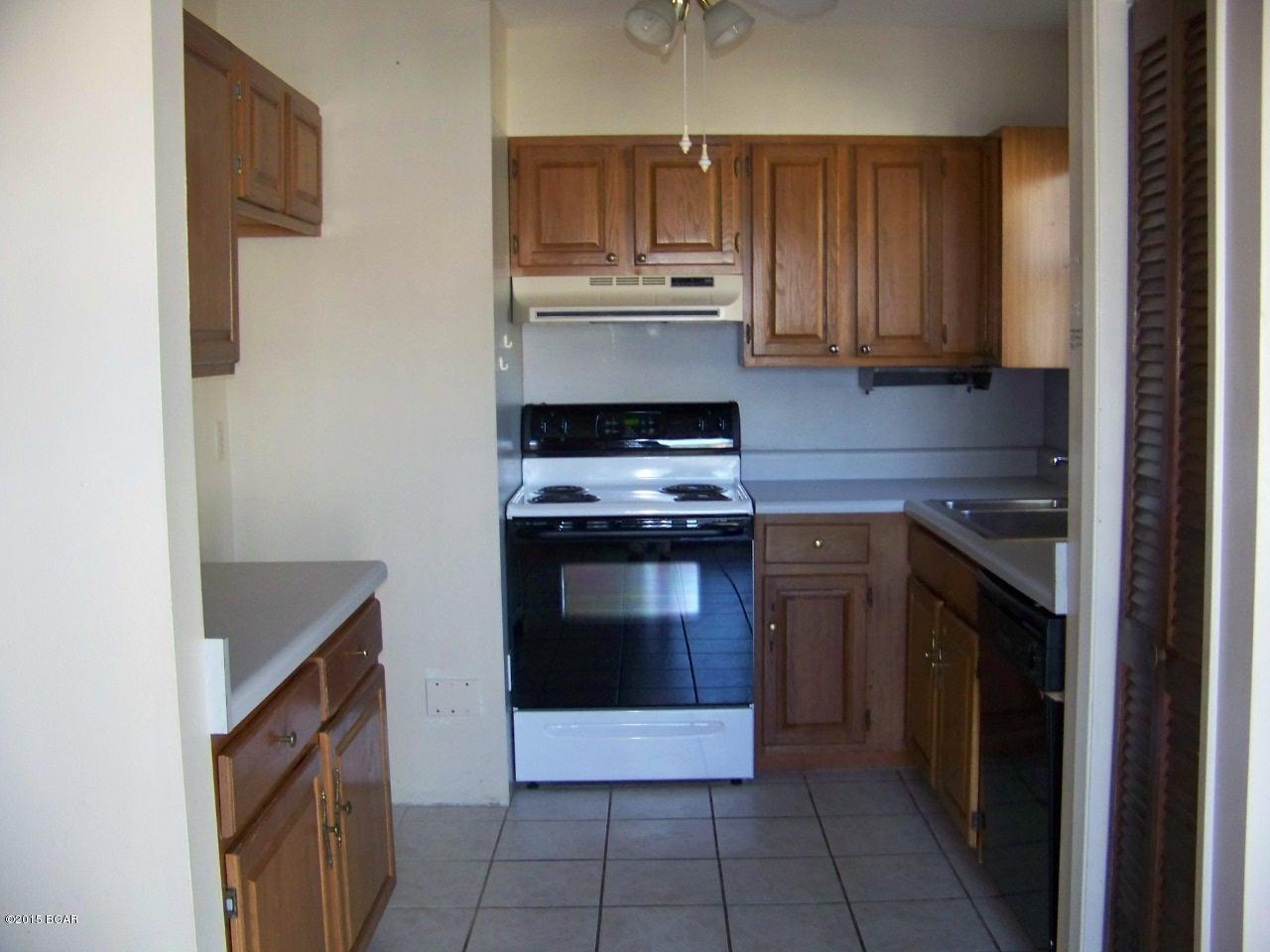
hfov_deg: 51.4
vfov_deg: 39.7
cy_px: 476
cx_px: 635
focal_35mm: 36
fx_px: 1321
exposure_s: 1/30
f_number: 2.8
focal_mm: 5.85
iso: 200
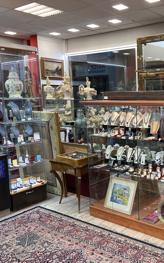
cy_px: 131
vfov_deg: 52.7
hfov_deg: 32.5
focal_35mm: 37
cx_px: 151
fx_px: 265
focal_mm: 5.7
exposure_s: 1/100
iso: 80
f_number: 1.5
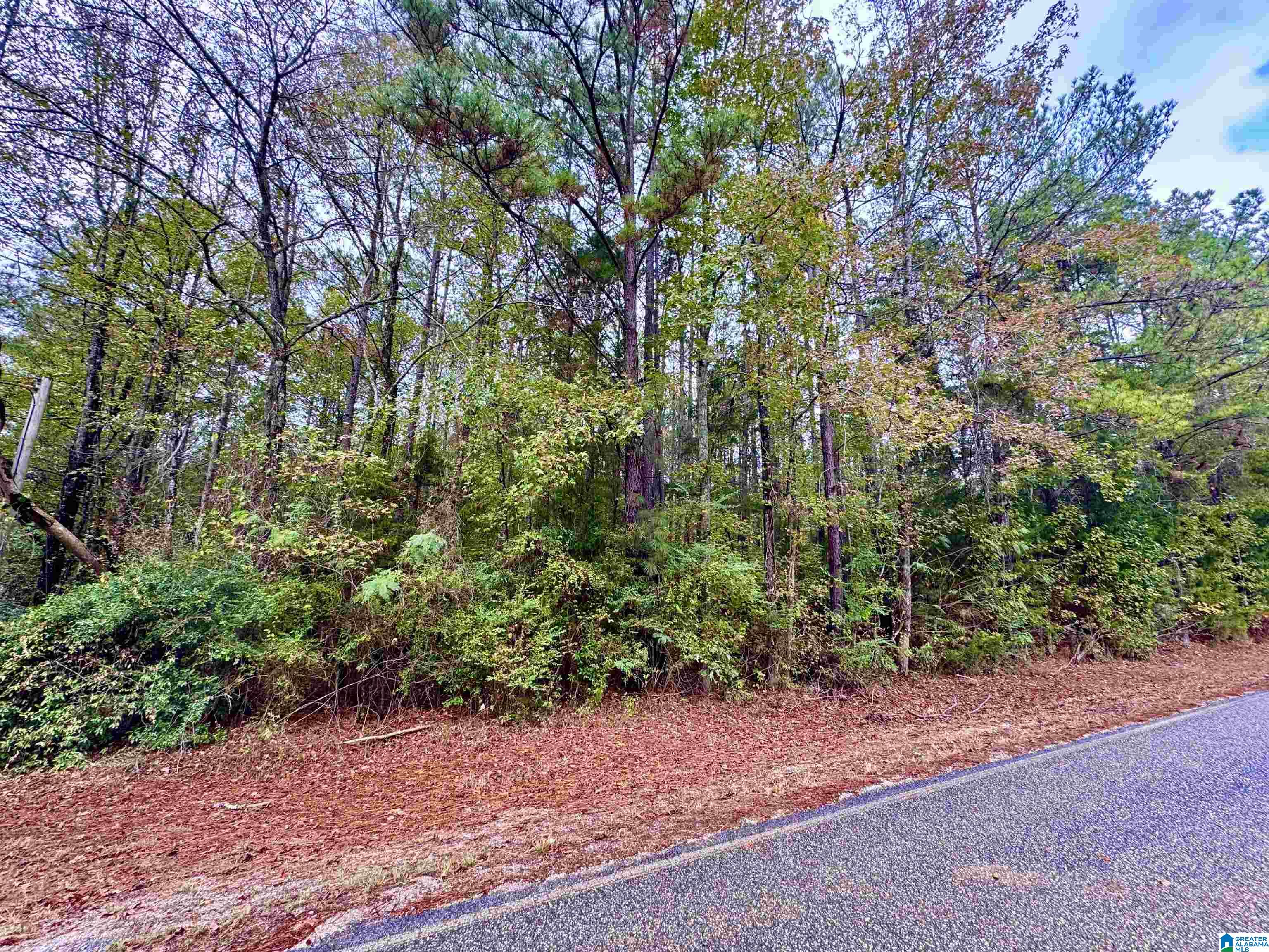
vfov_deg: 85.7
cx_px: 634
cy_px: 476
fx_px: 513
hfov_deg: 102.1
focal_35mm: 14
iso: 64
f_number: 2.2
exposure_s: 1/99
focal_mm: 2.22
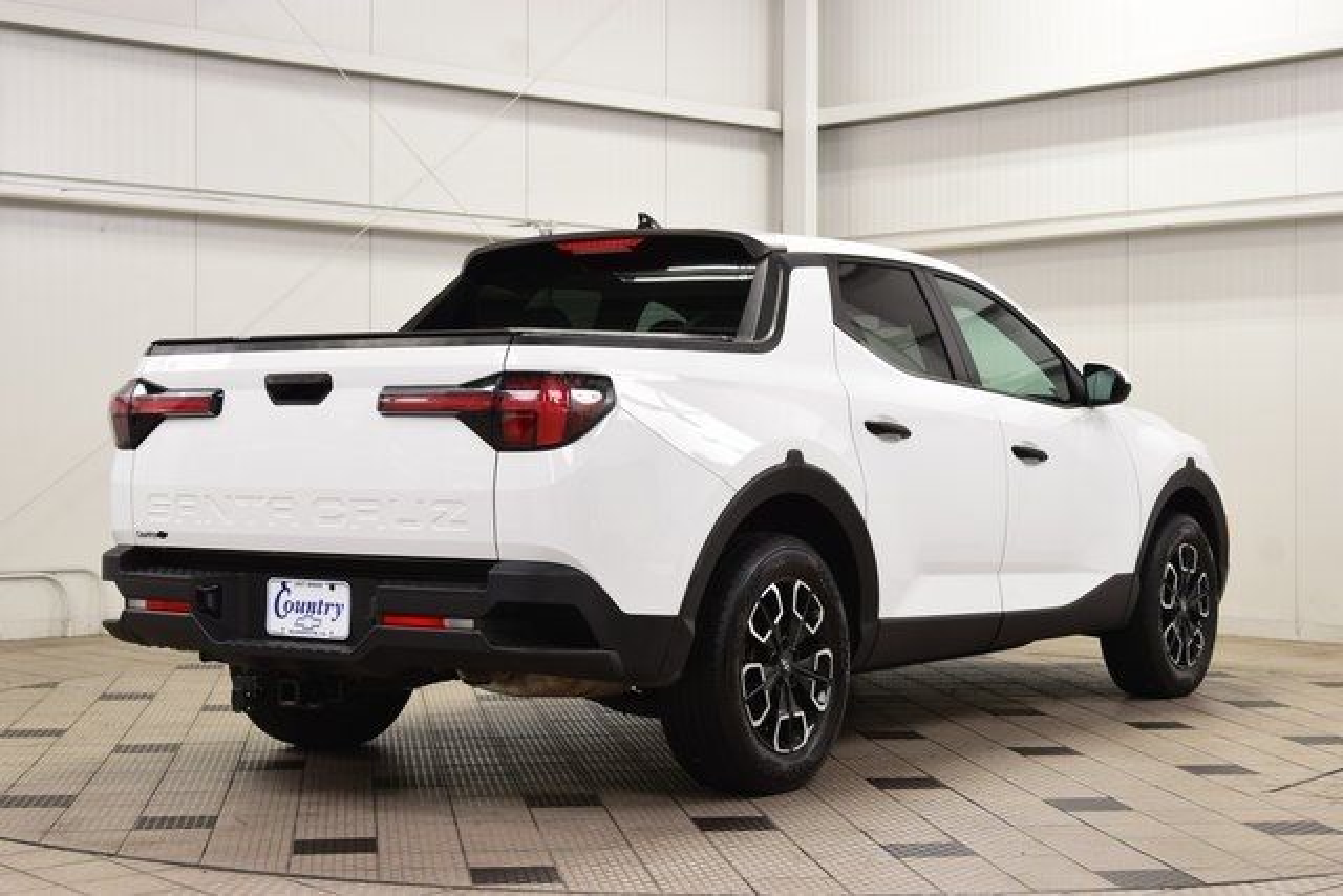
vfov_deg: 22.6
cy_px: 448
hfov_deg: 33.4
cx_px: 672
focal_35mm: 60
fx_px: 2239
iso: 720
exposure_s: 1/30
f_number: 7.1
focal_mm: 40
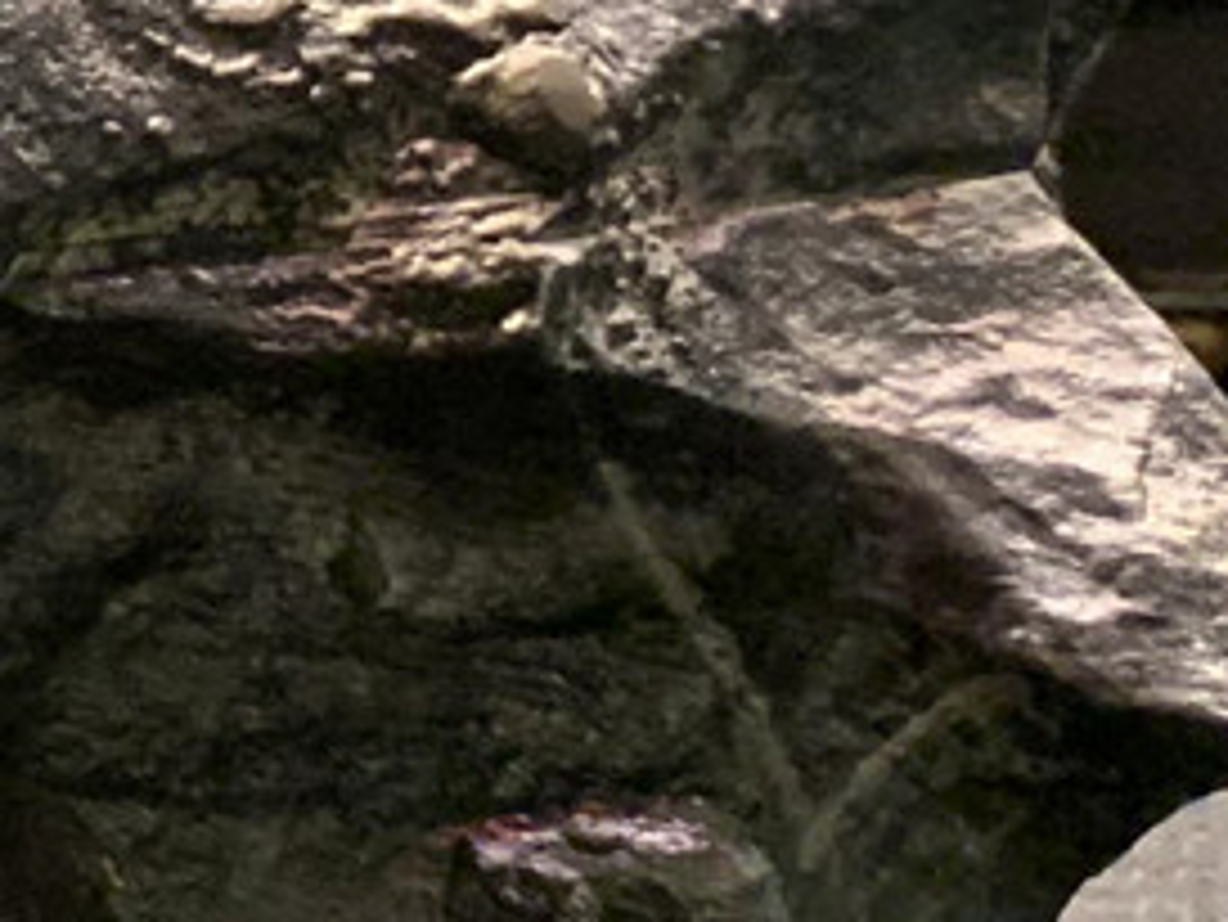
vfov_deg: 10.1
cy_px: -362
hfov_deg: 12.0
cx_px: -1340
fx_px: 5075
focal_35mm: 143
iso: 400
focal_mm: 4.25
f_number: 1.8
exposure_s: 1/50
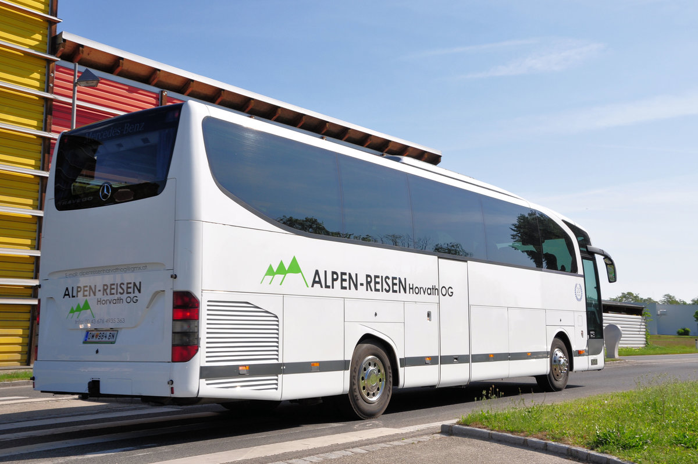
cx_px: 349
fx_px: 813
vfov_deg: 31.8
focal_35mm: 42
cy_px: 232
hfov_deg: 46.4
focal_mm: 28
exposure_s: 1/320
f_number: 9
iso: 200
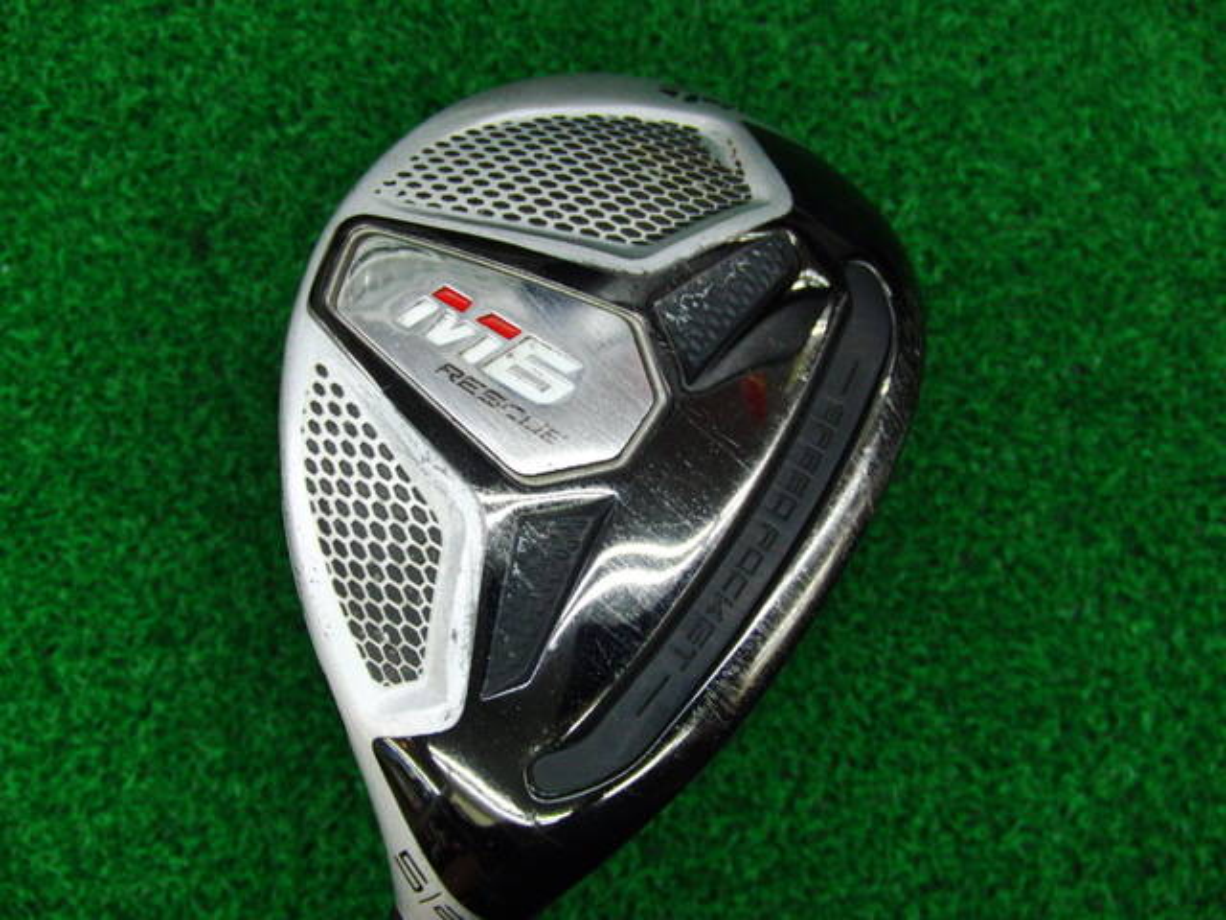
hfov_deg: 50.1
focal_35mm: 37
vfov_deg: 38.7
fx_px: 1310
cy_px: 460
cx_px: 613
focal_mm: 6.42
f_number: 3.6
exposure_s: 1/80
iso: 320
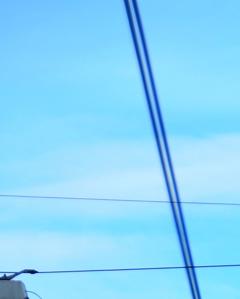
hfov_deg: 2.4
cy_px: 710
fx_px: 5640
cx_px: 368
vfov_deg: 3.0
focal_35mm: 635
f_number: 5.6
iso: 100
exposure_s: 1/320
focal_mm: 95
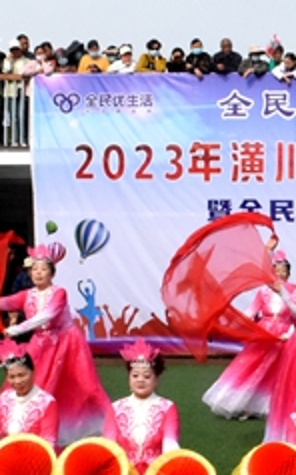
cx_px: 360
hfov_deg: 13.6
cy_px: 242
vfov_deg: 22.3
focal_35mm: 93
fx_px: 1201
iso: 3200
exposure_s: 1/1250
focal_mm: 18
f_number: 18
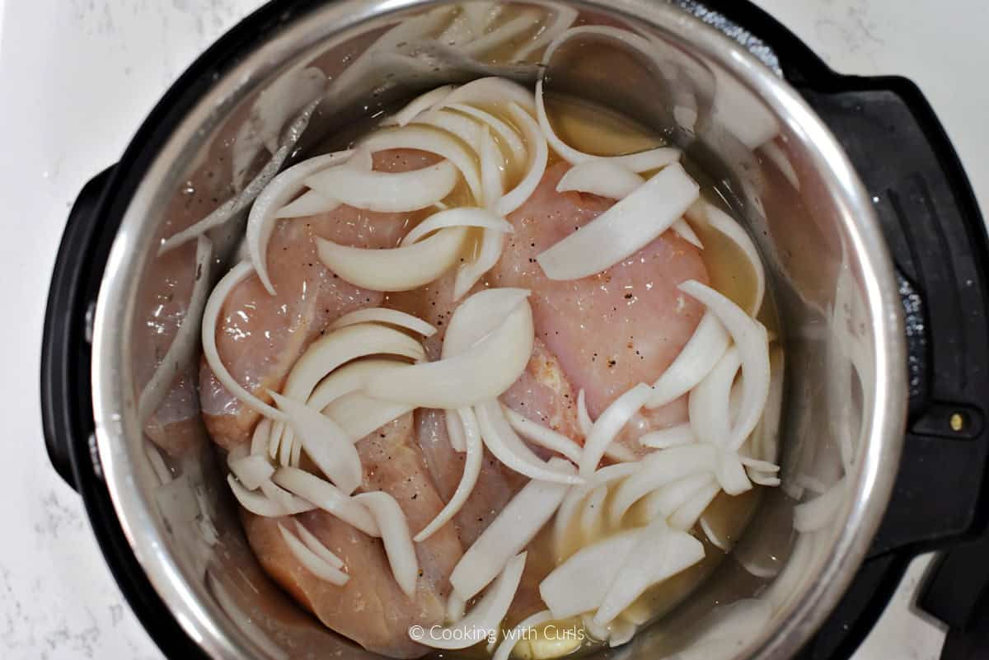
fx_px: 1374
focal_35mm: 50
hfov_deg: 39.6
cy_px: 330
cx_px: 494
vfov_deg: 27.0
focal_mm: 50
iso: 2000
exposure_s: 1/160
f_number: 5.6
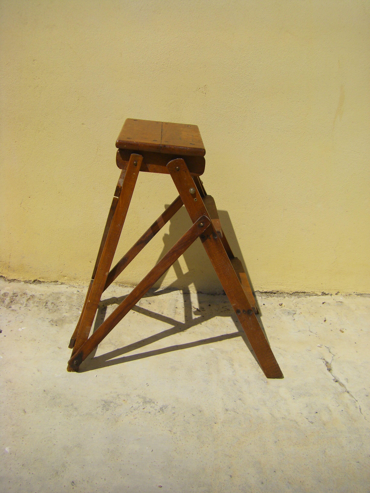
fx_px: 542
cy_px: 246
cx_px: 185
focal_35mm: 38
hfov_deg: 37.7
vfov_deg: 49.0
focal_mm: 6.3
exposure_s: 1/500
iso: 64
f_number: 7
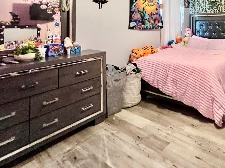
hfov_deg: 64.2
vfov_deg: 50.4
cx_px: 185
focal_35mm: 24
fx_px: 156
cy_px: 17
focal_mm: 1.57
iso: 500
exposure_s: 1/60
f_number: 1.8
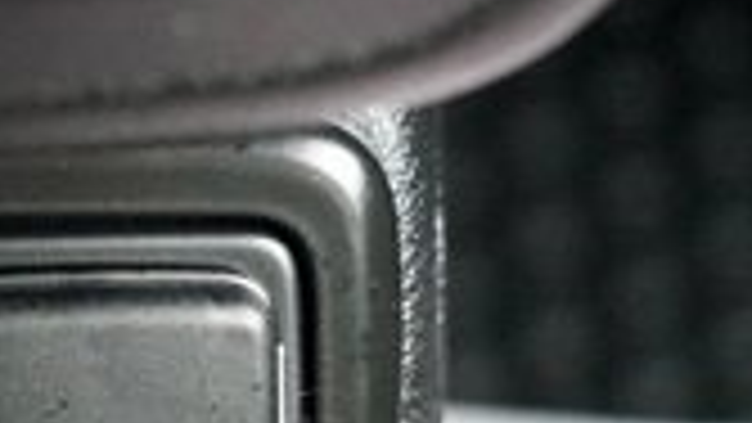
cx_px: -257
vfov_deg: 6.8
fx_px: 3530
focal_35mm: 177
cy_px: 385
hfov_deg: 11.8
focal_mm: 44
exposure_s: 1/60
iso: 6400
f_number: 3.5
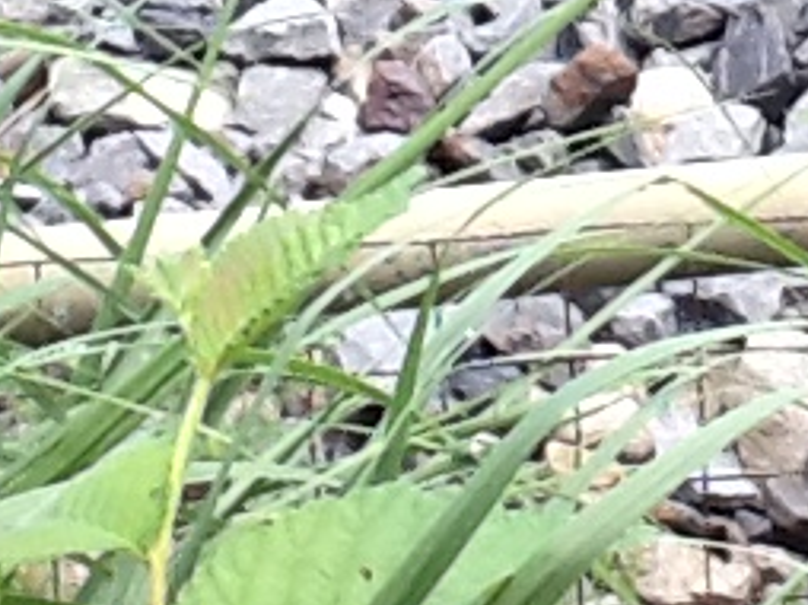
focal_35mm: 121
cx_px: 818
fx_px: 2822
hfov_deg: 16.0
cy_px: -494
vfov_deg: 11.3
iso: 64
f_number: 2.4
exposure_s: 1/239
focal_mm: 2.03
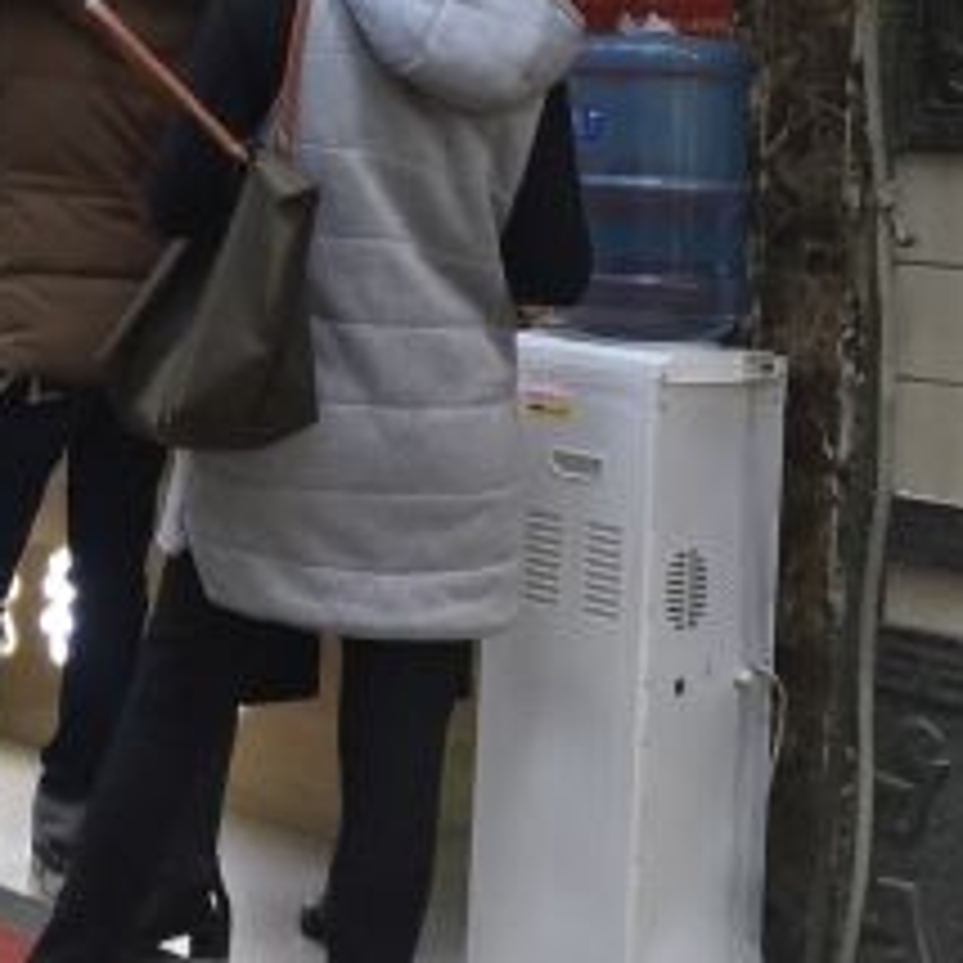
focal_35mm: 84
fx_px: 2644
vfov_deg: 19.7
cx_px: 7
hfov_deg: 20.0
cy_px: -126
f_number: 2.2
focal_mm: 4.15
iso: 32
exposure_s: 1/33
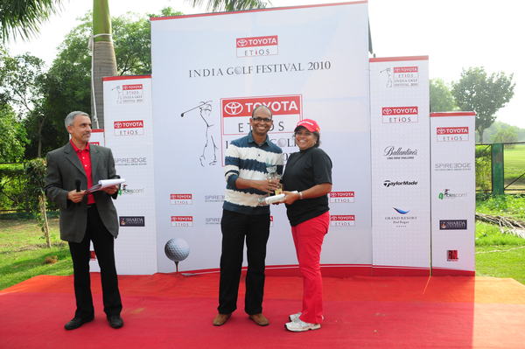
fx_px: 481
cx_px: 262
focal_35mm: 33
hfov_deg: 57.3
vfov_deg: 39.9
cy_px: 174
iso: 200
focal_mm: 22
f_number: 3.8
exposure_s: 1/500
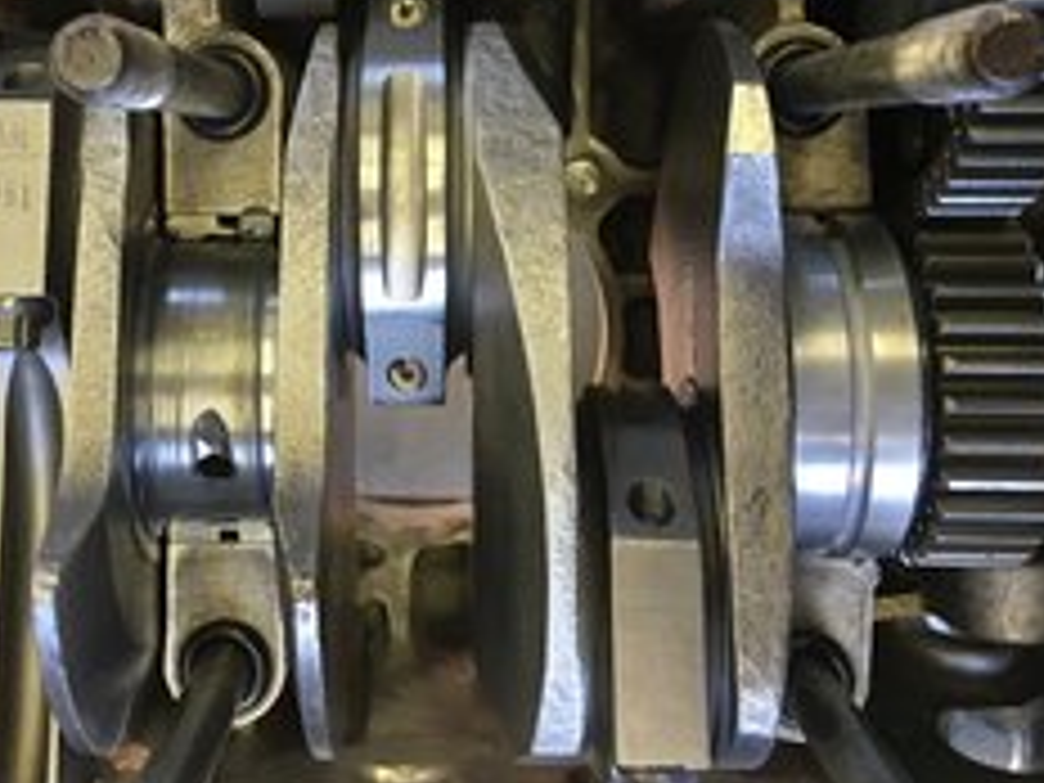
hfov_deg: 37.7
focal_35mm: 50
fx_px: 1508
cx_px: 338
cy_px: 180
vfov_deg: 28.6
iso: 125
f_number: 2.2
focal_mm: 4.15
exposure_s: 1/30
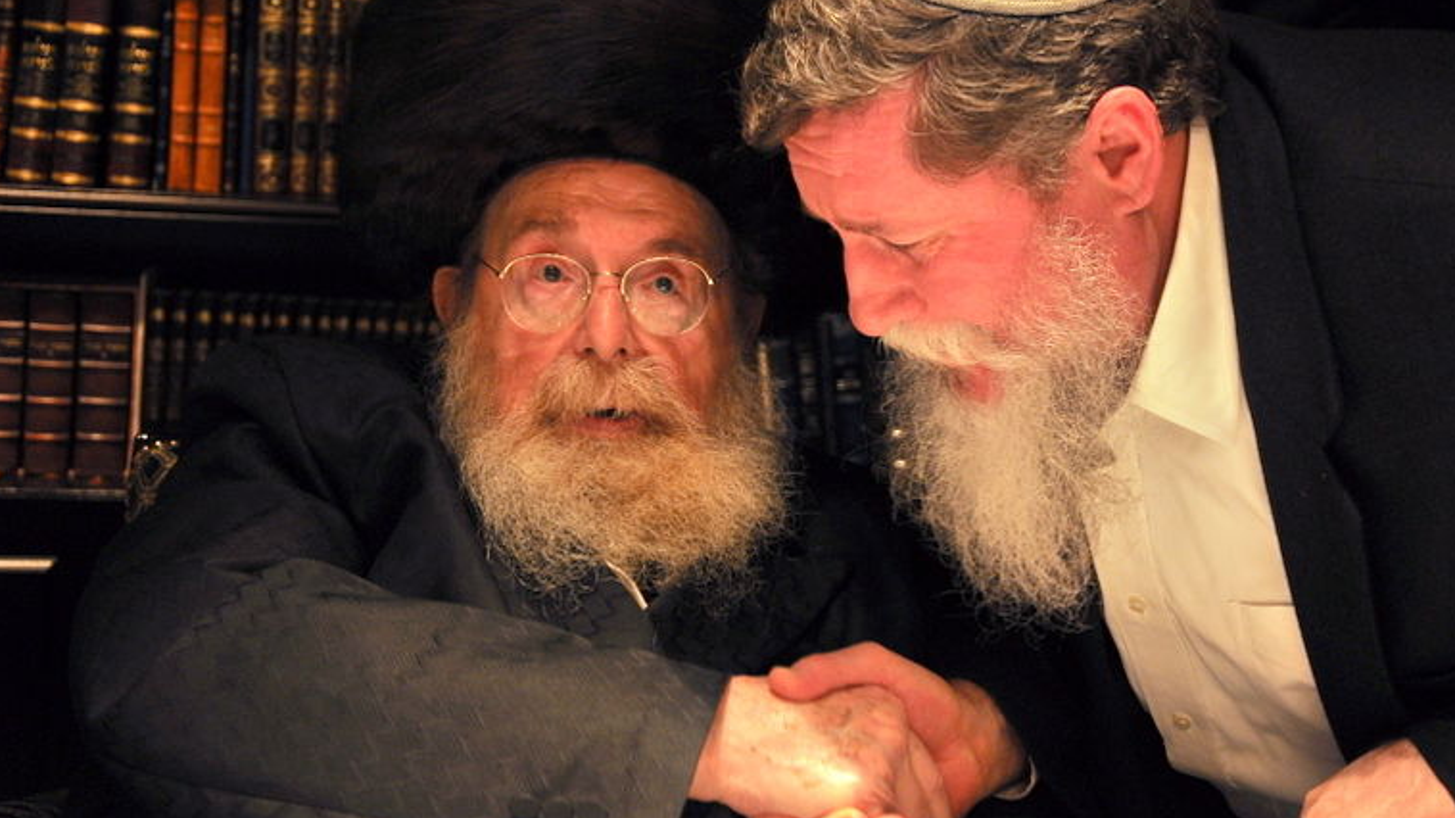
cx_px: 760
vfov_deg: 19.1
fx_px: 2430
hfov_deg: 33.3
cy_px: 349
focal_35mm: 63
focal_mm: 38
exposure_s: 1/60
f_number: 5
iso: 400
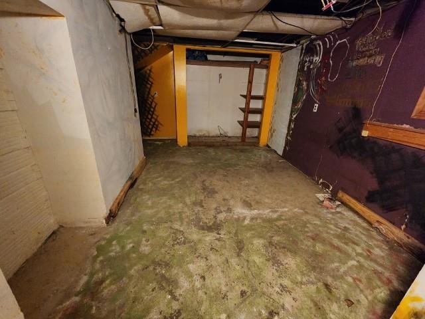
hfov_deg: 106.2
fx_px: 160
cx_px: 212
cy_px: 160
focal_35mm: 13
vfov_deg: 89.9
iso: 1250
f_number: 2.2
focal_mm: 2.2
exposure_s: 1/24
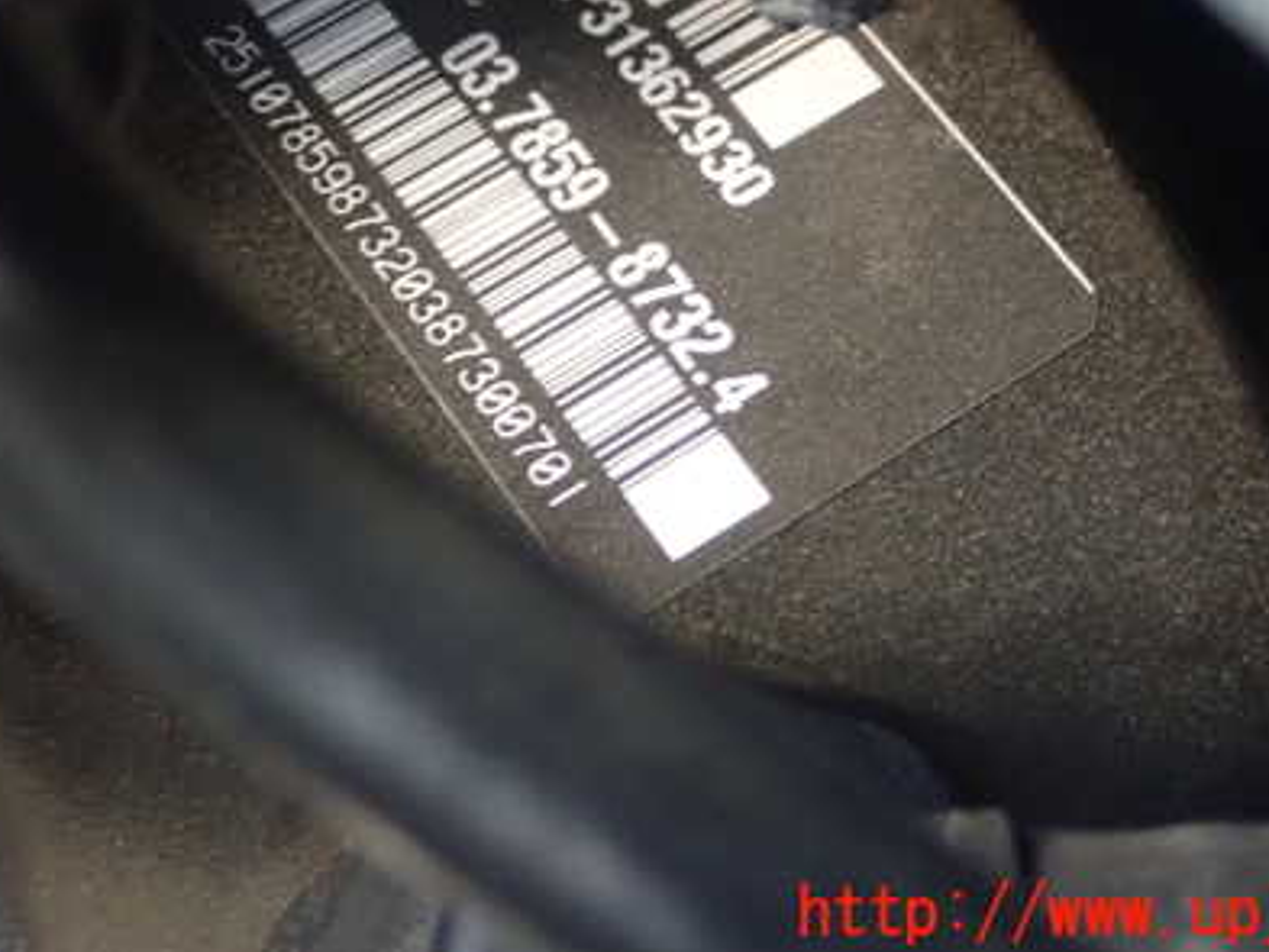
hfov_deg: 22.5
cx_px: 559
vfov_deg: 16.9
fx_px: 3190
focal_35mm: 87
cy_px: 229
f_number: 3.5
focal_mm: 10.29
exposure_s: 1/13
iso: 1250
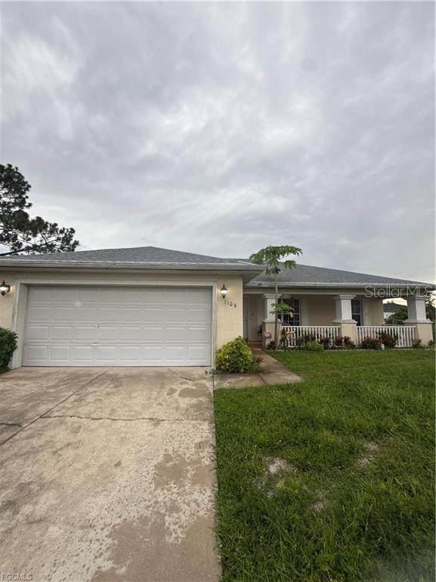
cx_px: 218
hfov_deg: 85.7
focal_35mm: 14
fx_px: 235
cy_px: 291
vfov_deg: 102.1
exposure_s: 1/267
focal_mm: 2.22
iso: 50
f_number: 2.2
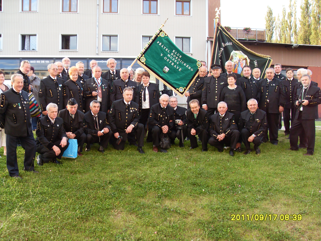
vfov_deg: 38.7
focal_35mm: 37
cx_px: 160
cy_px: 120
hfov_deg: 50.1
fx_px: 343
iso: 100
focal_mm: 6.3
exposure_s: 1/90
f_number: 2.8
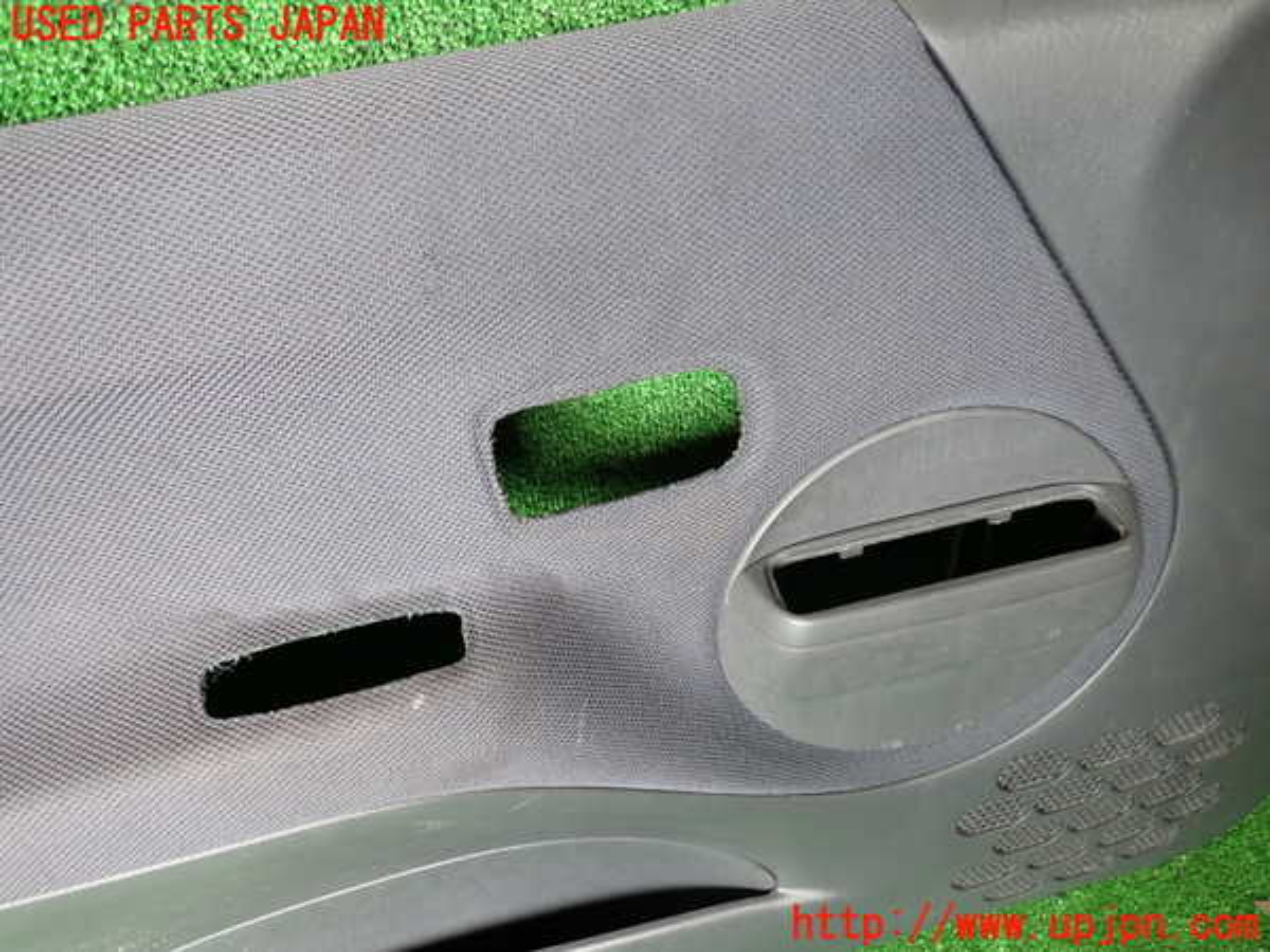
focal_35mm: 25
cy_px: 476
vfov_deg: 54.9
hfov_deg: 69.4
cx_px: 635
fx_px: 917
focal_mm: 4.5
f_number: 2
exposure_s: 1/100
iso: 200
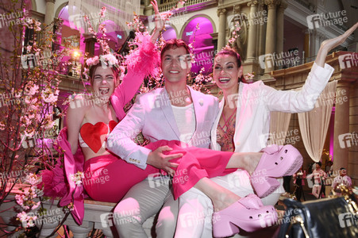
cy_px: 119
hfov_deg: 55.8
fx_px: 338
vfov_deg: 38.8
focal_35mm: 34
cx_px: 179
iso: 2500
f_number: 5.6
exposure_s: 1/100
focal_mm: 34
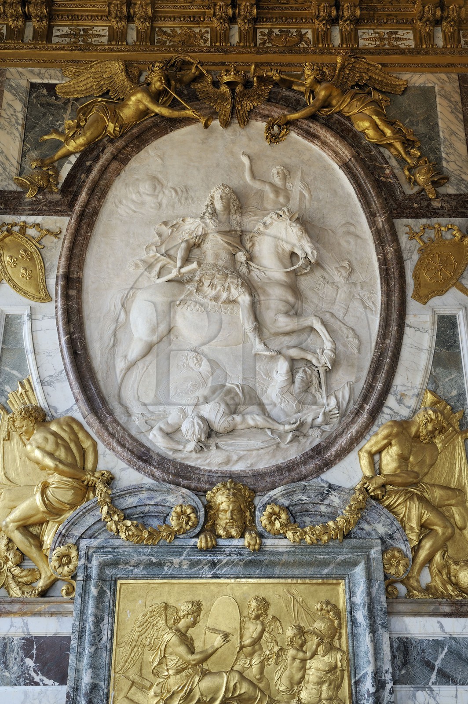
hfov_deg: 42.3
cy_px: 352
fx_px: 606
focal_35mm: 31
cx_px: 234
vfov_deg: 60.3
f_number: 11
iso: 200
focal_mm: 31
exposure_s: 1
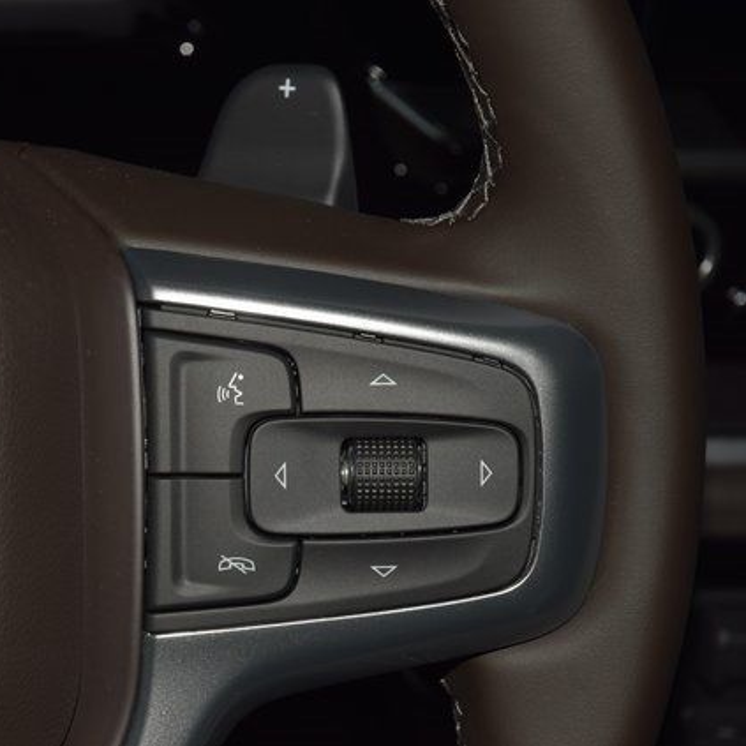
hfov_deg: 12.9
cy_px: 373
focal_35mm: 135
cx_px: 229
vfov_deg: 12.9
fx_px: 3292
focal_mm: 70
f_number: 8
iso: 100
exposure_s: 1/125
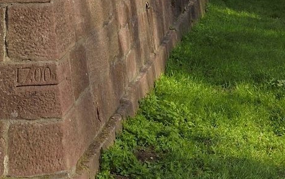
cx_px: 143
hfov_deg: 16.6
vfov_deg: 8.3
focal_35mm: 126
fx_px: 979
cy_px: -408
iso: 200
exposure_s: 1/320
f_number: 10
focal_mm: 24
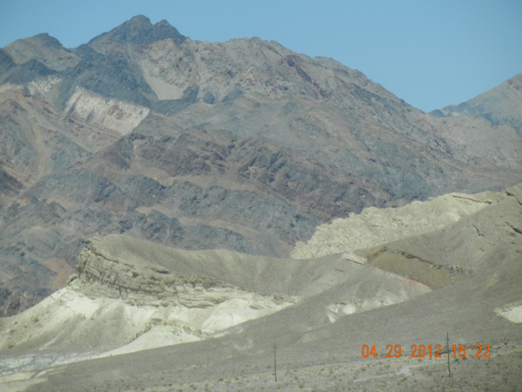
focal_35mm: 229
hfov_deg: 8.6
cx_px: 261
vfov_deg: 6.5
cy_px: 196
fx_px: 3453
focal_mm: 41.2
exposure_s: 1/926
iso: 160
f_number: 4.8
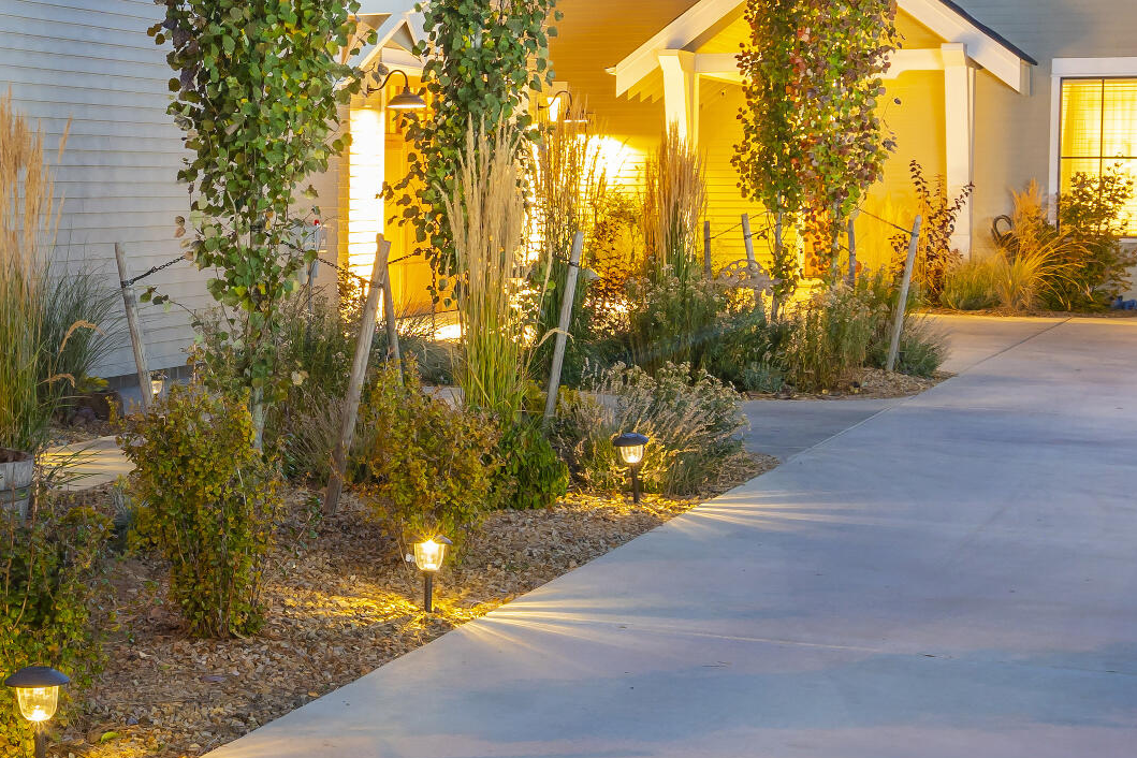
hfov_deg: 22.9
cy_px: 344
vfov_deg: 16.1
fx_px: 2684
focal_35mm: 85
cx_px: -6
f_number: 8
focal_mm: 20
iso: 200
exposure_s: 20
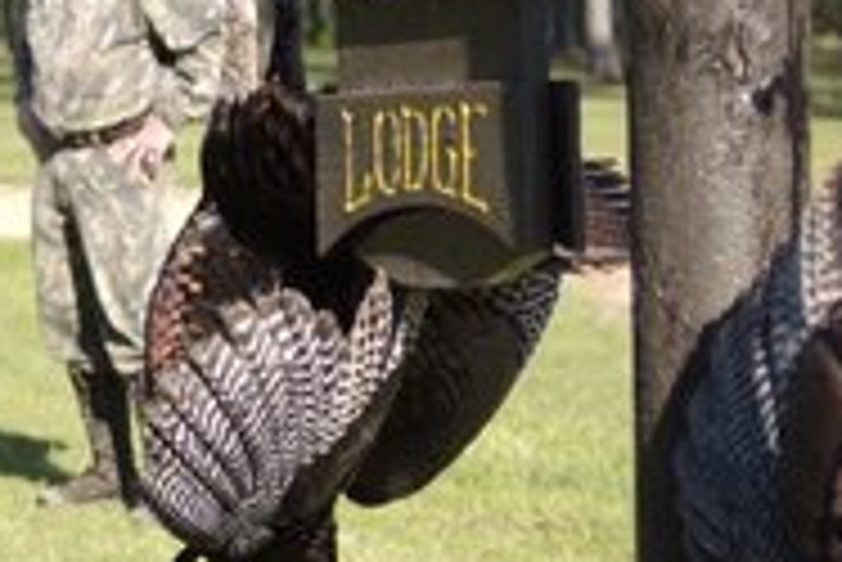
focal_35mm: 145
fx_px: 3394
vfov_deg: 9.5
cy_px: 310
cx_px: 189
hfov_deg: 14.1
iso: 250
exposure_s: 1/3500
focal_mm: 35
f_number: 2
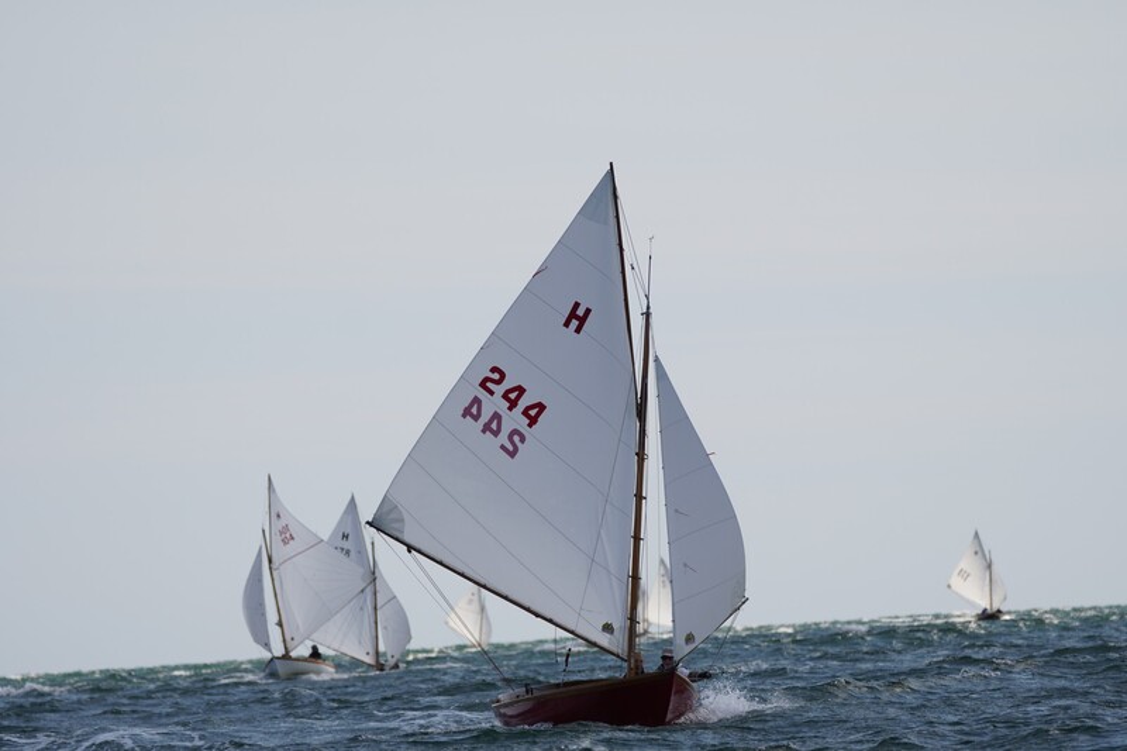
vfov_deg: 4.1
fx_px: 10375
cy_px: 376
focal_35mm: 332
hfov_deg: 6.2
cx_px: 564
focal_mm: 221
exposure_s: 1/1250
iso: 125
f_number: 5.6
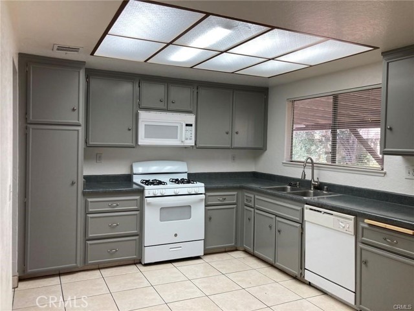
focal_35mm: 28
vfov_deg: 49.7
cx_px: 207
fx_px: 335
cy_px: 156
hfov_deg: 63.4
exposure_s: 1/120
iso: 50
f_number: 1.8
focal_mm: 3.99
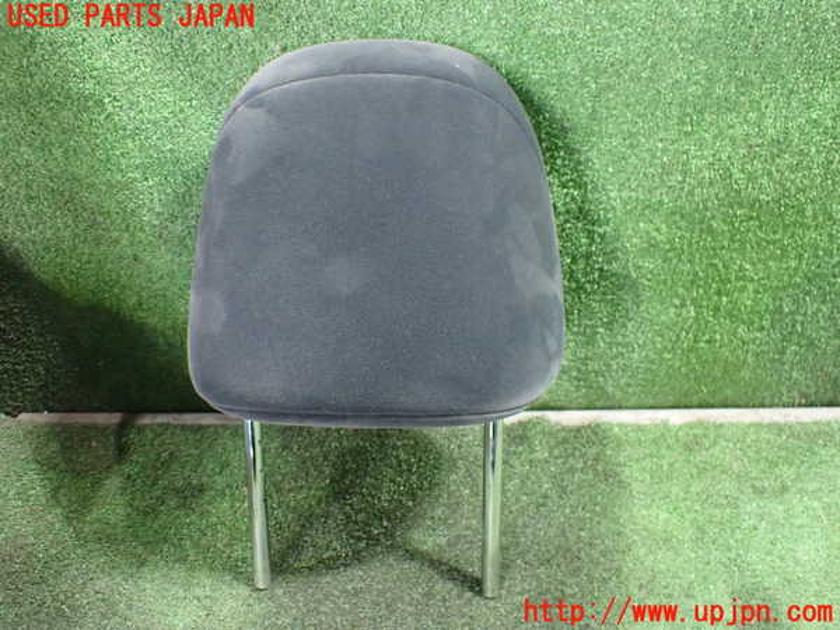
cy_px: 315
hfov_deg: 60.0
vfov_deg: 46.8
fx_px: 728
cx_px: 420
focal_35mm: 30
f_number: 2.3
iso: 800
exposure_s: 1/30
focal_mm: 5.4
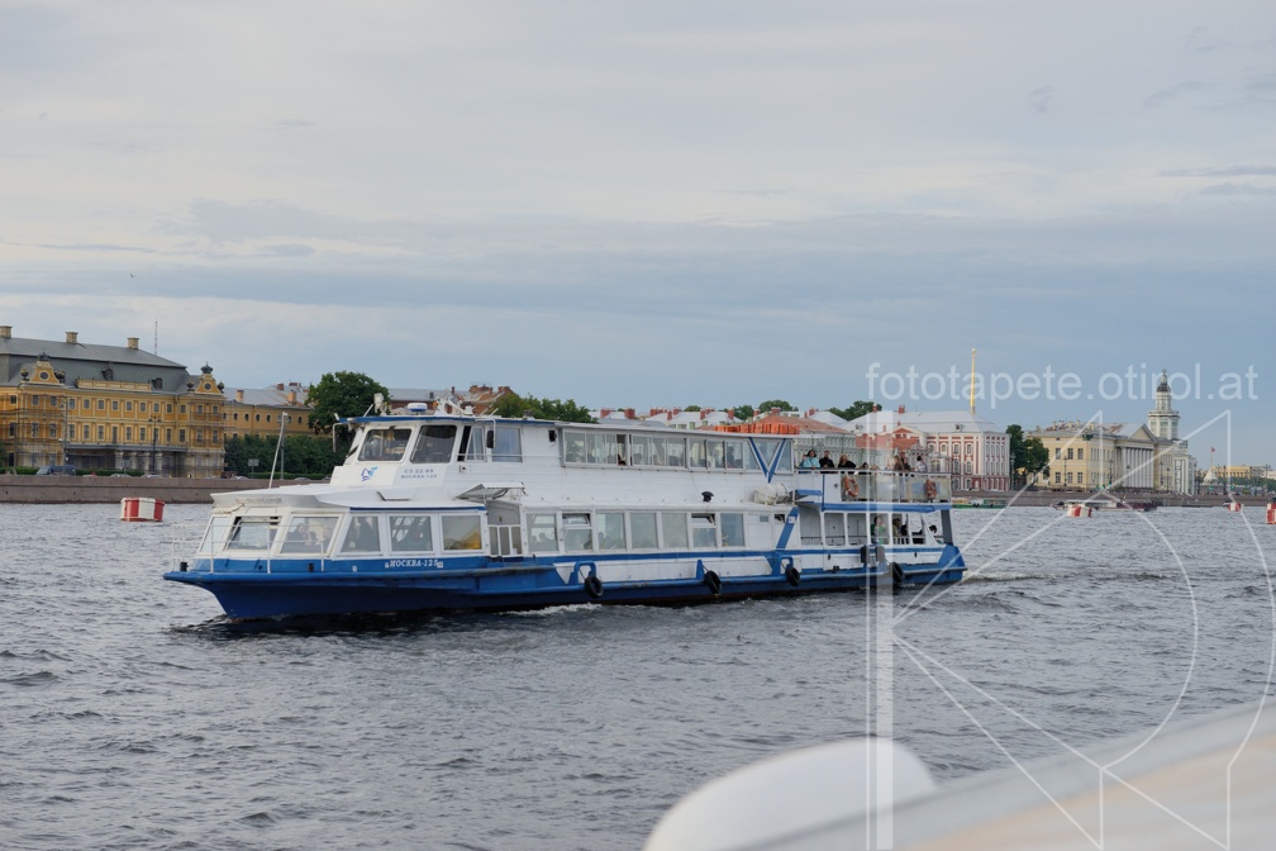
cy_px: 426
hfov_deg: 28.8
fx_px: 2481
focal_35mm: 70
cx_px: 638
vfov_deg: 19.5
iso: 320
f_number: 7.1
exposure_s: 1/800
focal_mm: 70
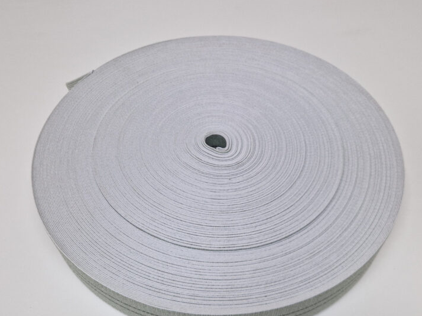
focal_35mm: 33
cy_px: 199
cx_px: 223
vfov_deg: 42.6
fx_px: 402
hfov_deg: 55.3
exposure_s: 1/146
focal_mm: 5.4
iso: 50
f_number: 1.8
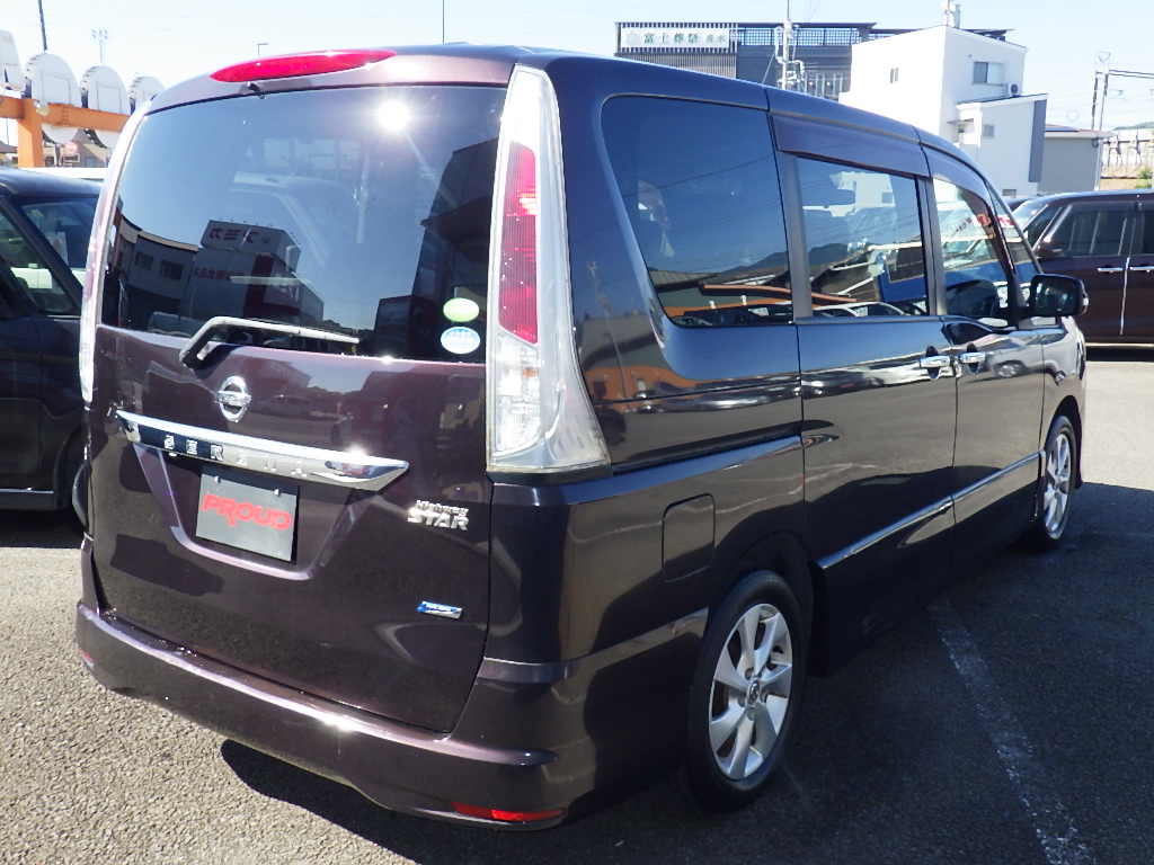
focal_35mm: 34
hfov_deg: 54.0
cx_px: 577
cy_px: 432
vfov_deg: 41.8
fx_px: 1133
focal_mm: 6.1
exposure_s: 1/400
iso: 250
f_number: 4.6
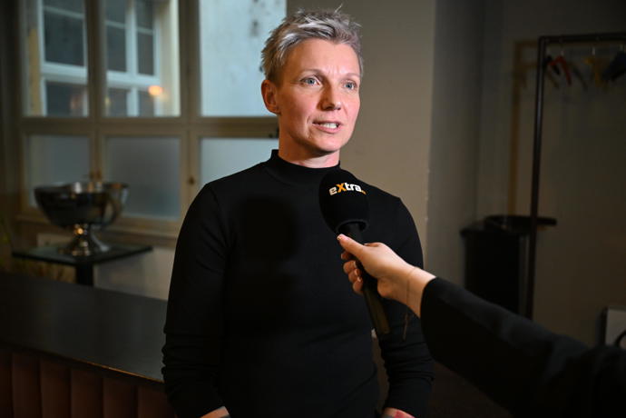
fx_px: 591
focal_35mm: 34
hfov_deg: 55.8
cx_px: 313
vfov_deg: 38.9
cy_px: 209
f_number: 2.8
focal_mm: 34
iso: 3200
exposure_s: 1/160
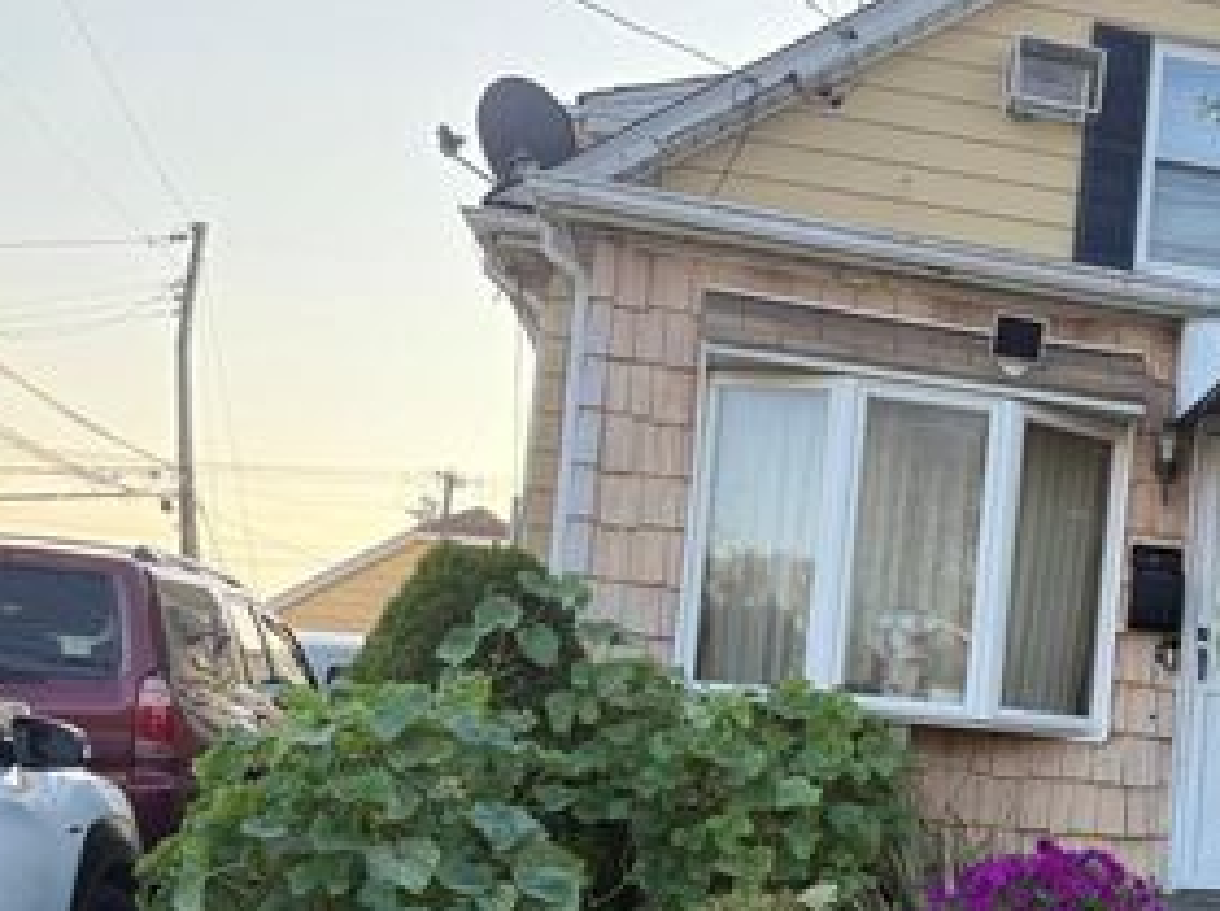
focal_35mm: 51
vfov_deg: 28.1
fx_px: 1794
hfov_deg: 34.3
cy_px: 673
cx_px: 1211
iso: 100
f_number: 1.78
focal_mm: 6.76
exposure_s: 1/805
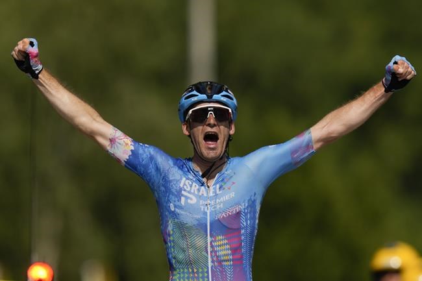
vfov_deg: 3.4
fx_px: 4687
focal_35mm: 400
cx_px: 211
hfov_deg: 5.2
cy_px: 140
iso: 200
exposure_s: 1/6400
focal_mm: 400
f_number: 3.5
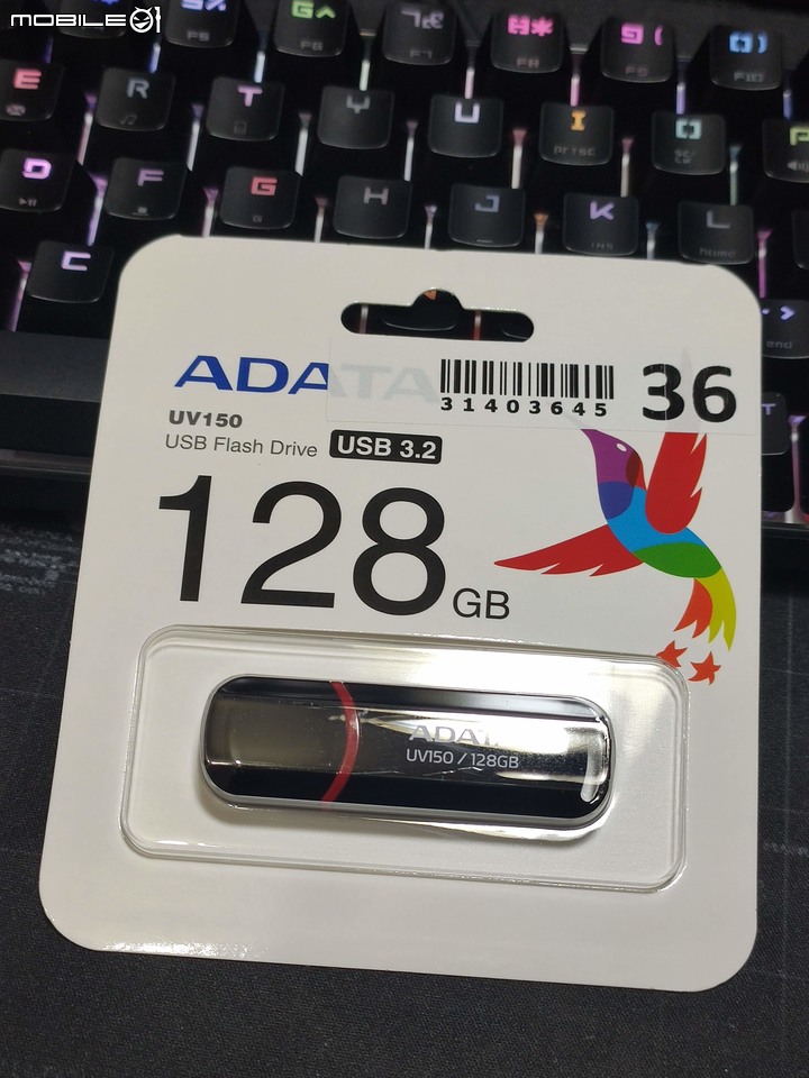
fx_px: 1620
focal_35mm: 52
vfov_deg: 36.8
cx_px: 404
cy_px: 539
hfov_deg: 28.0
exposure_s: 1/40
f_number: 1.75
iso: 256
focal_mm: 4.77
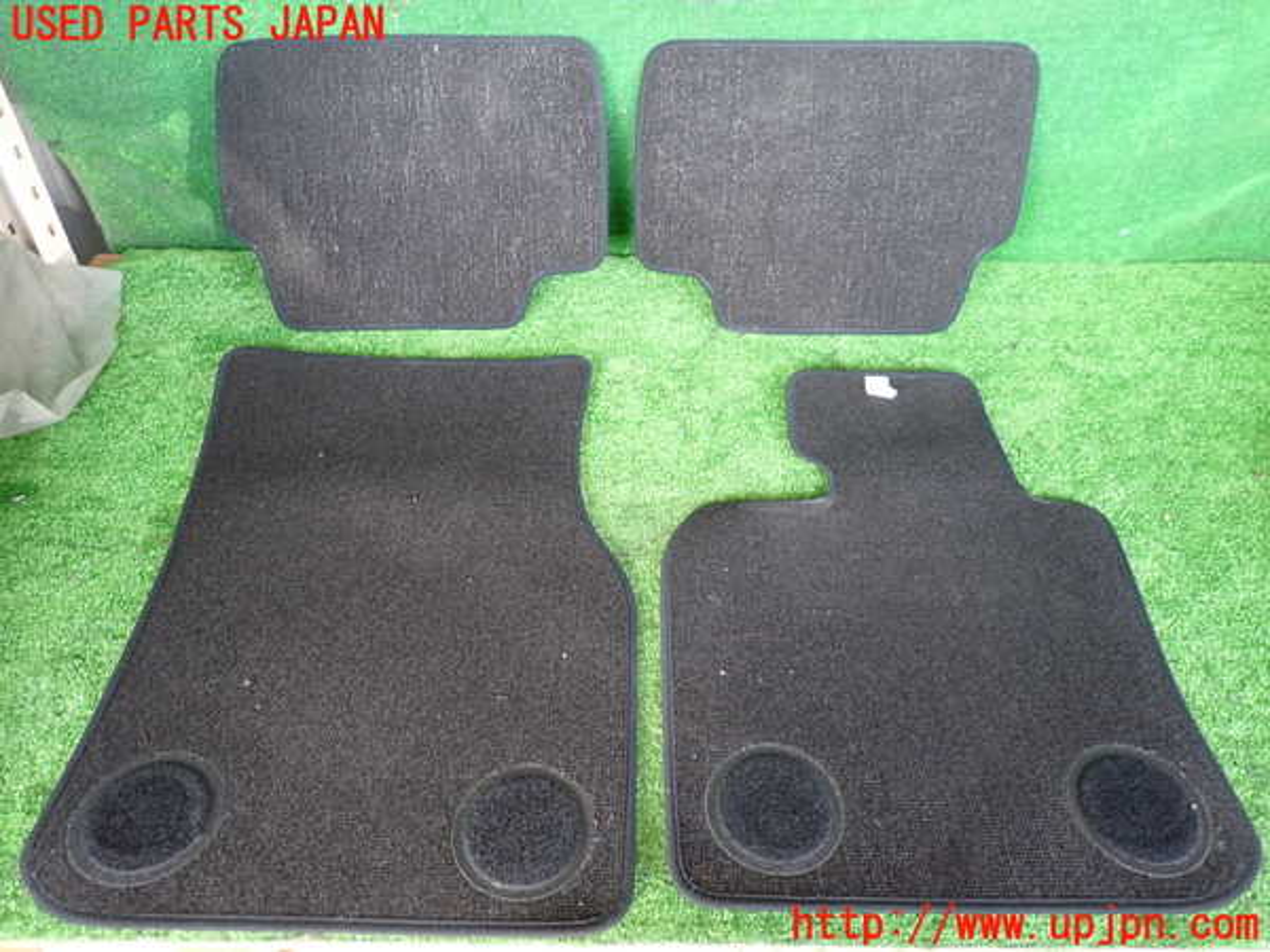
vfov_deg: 54.9
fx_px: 917
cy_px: 476
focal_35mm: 25
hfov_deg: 69.4
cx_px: 635
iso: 200
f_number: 2
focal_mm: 4.5
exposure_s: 1/40
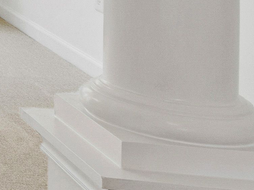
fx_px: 778
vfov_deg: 12.4
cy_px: -184
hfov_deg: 11.5
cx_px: -492
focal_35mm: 106
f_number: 8
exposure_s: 1/4
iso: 100
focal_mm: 10
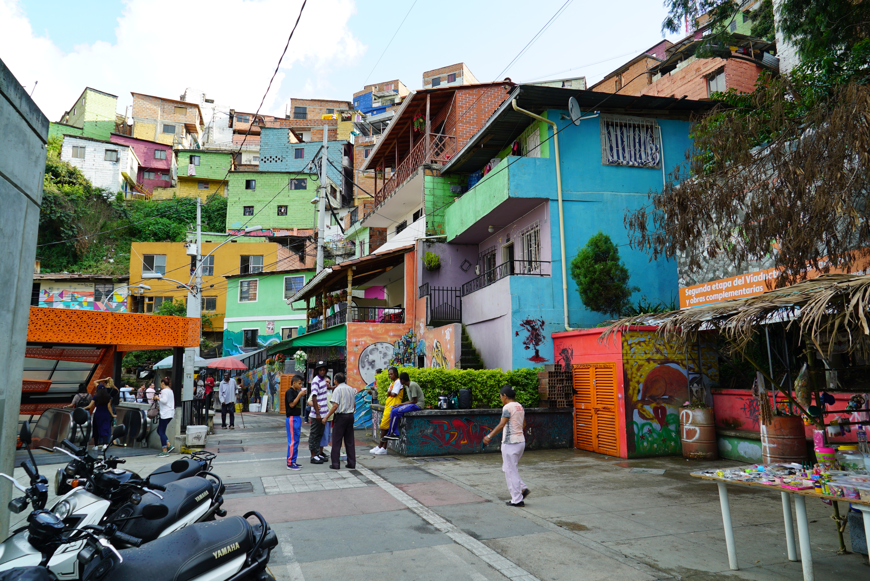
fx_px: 580
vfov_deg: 53.2
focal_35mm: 24
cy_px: 290
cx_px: 435
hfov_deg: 73.7
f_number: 7.1
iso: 100
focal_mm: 24
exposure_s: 1/100
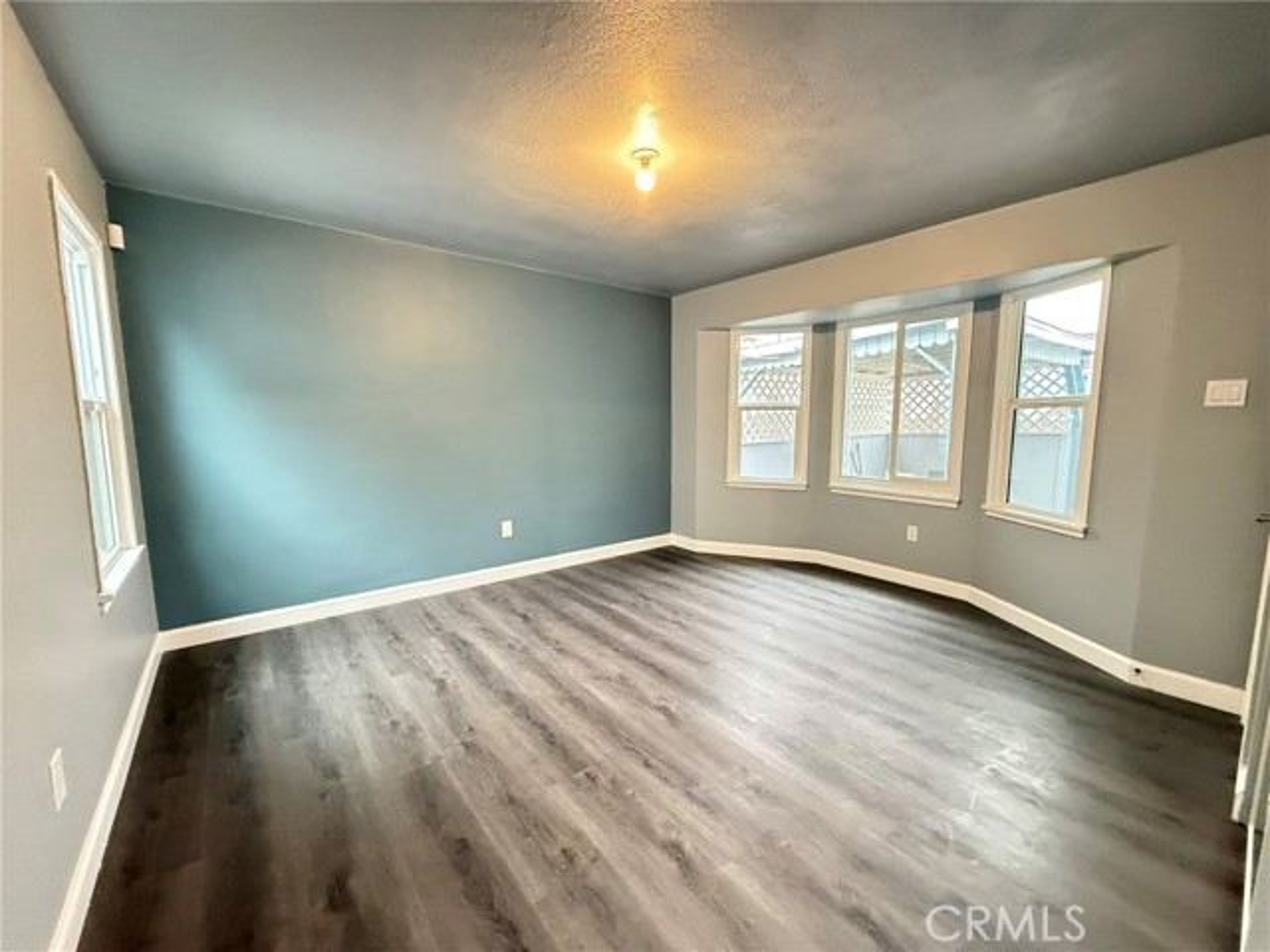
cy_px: 476
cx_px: 635
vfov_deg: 85.7
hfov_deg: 102.1
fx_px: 514
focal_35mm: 14
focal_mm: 2.22
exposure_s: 1/60
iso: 640
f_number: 2.2
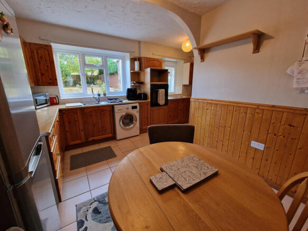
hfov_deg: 106.2
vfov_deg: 89.9
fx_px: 116
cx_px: 154
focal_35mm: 13
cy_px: 116
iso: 400
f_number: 2.2
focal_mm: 2.2
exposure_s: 1/50
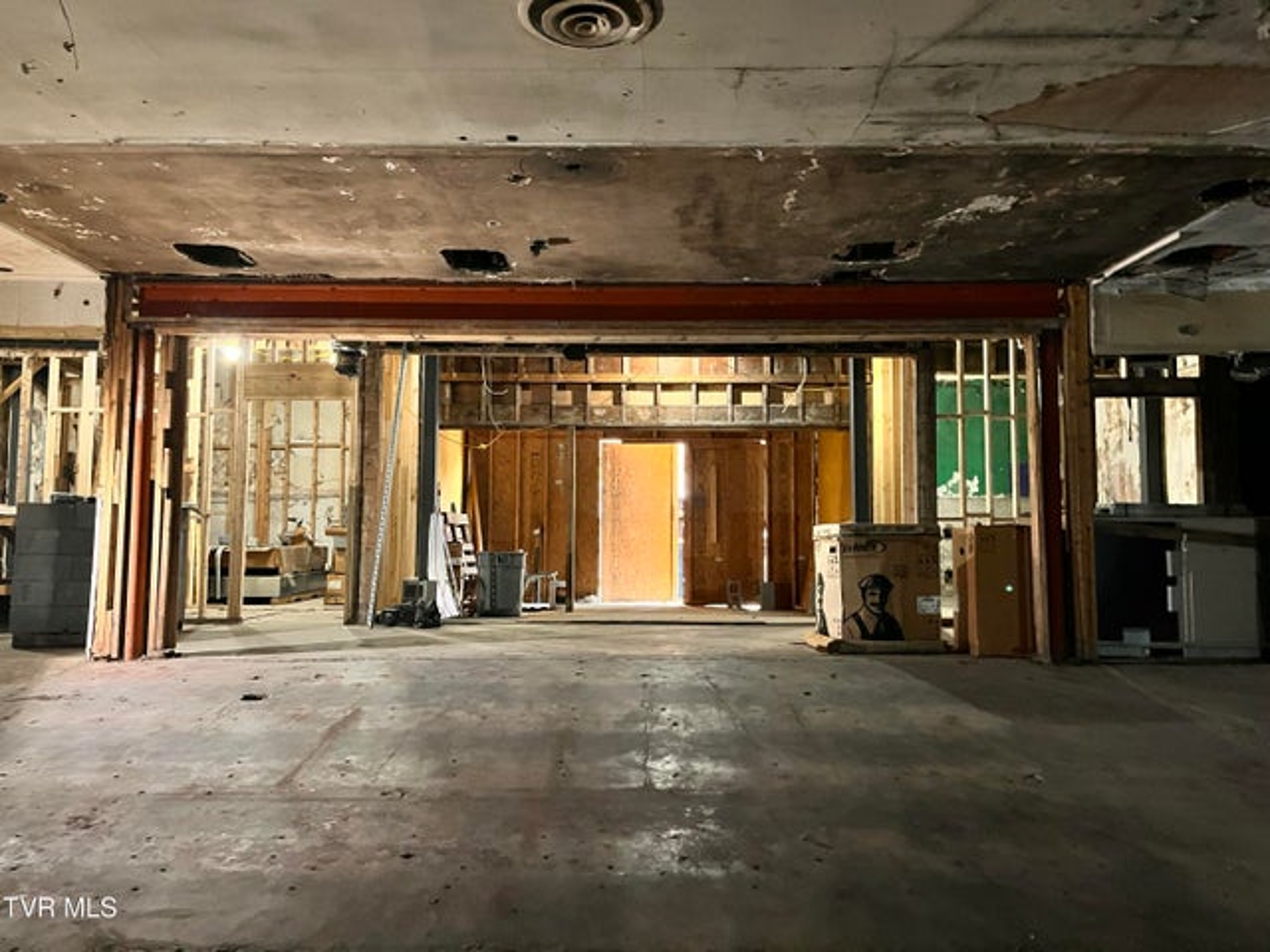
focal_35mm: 26
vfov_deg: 53.1
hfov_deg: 67.3
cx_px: 635
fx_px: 954
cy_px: 476
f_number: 1.6
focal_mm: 5.1
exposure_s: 1/30
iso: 640
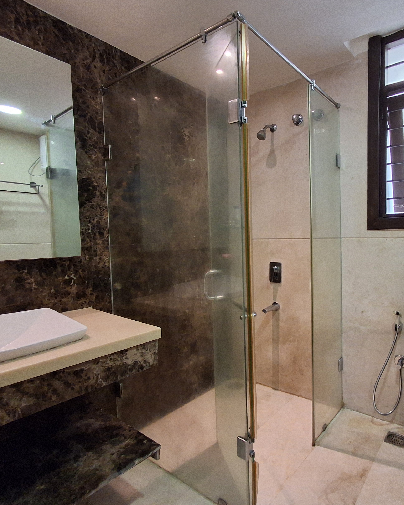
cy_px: 253
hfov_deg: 64.1
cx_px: 264
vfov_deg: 77.6
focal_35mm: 21
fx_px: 314
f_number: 2.2
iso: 250
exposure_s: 1/50
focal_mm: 1.64
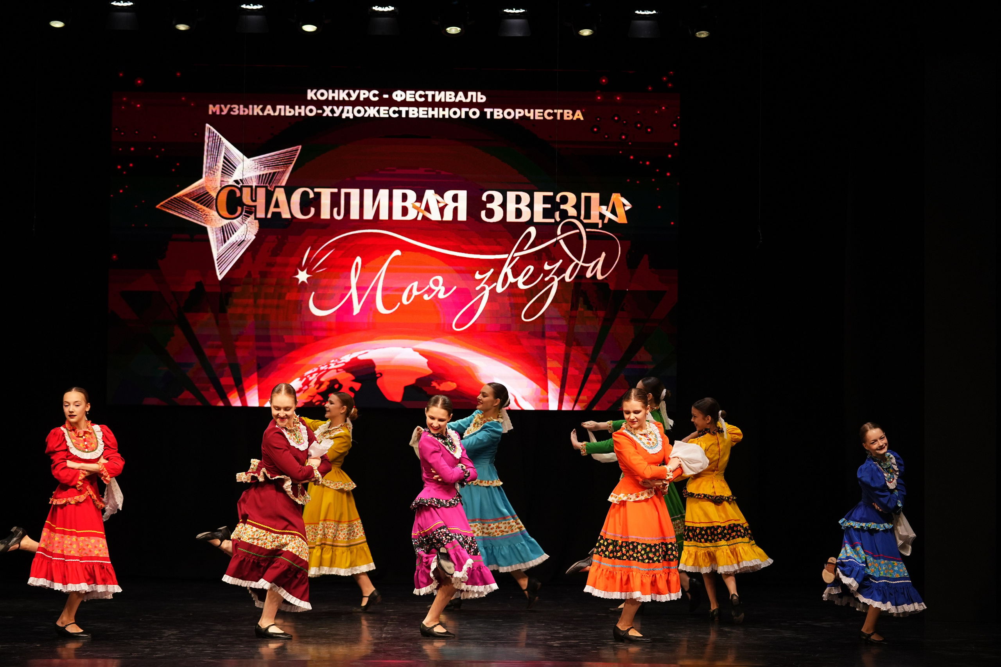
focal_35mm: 92
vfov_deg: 14.9
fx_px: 2558
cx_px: 500
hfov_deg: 22.1
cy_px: 334
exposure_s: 1/400
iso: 1000
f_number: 2.8
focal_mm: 92
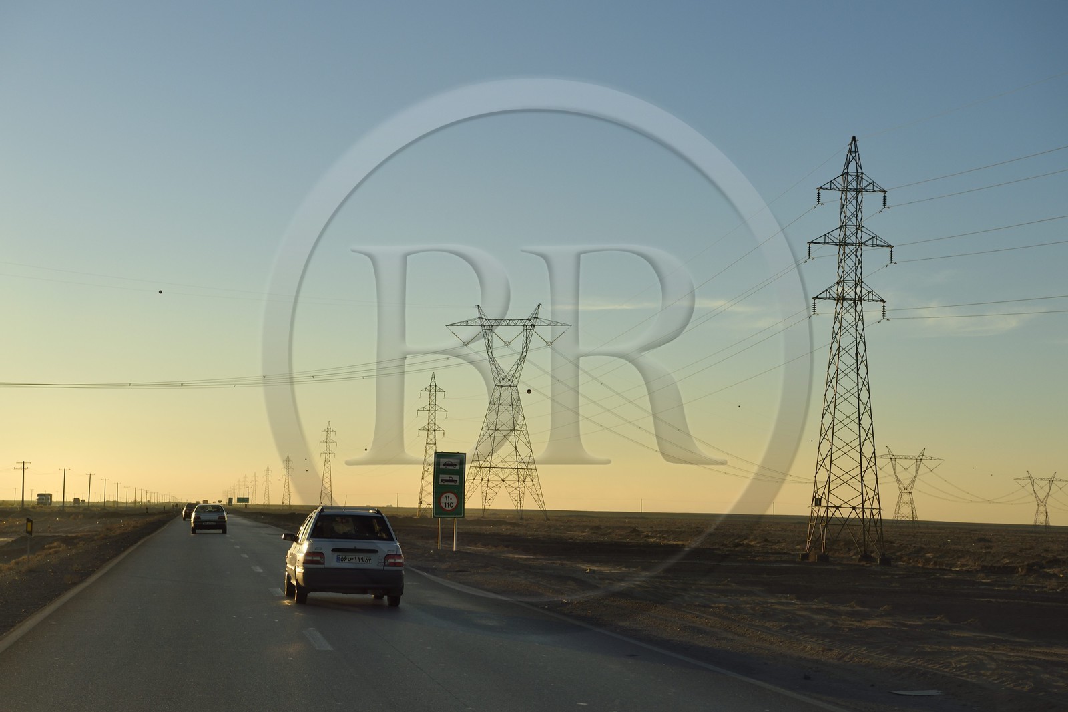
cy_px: 356
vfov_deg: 19.4
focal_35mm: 70
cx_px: 534
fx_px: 2076
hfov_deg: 28.8
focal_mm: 70
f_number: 10
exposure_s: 1/1000
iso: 400
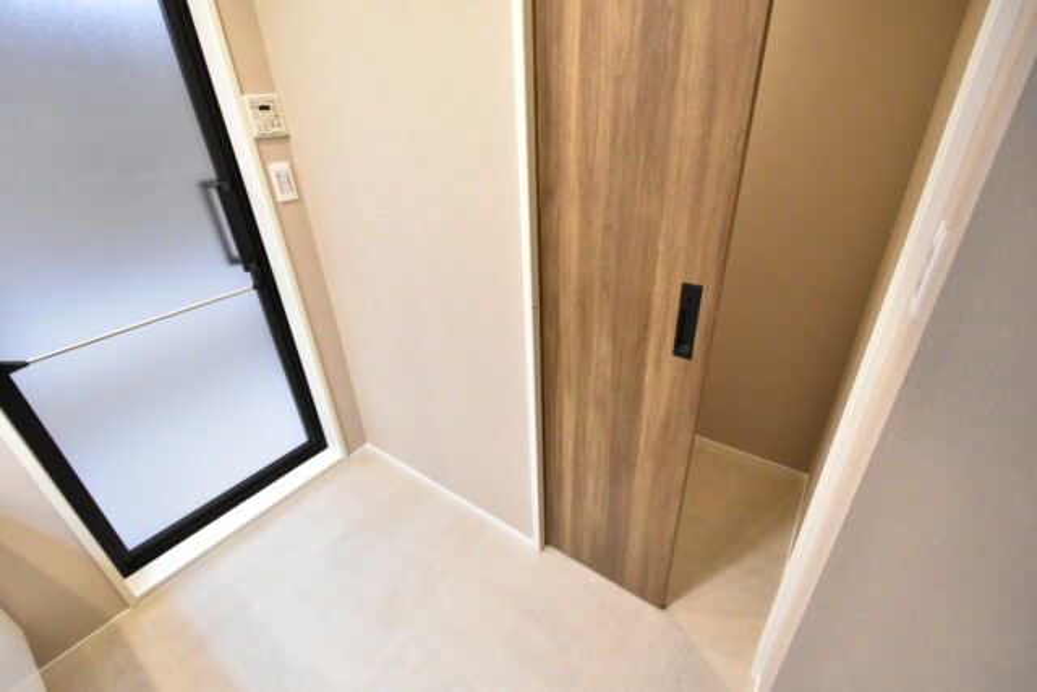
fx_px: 432
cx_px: 518
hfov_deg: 100.4
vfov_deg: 77.4
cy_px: 346
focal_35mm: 15
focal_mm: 10
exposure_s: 1/100
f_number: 5
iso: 6400
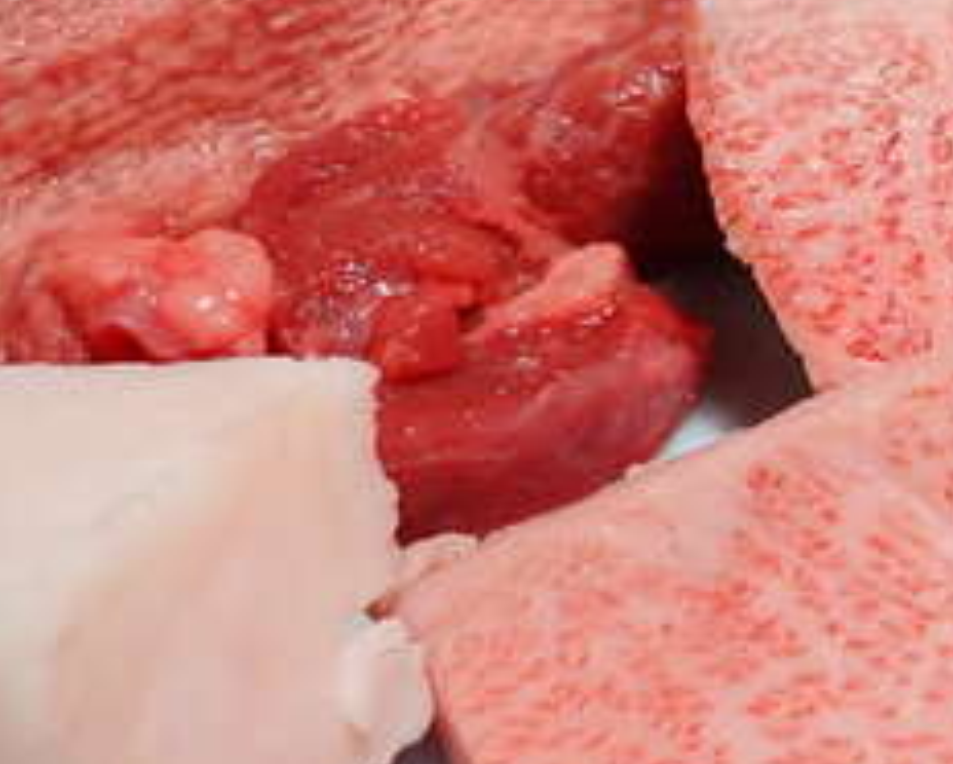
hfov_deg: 21.6
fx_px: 2371
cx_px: 1043
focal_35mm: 84
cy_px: 82
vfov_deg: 18.0
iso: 200
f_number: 2
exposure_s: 1/50
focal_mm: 4.5
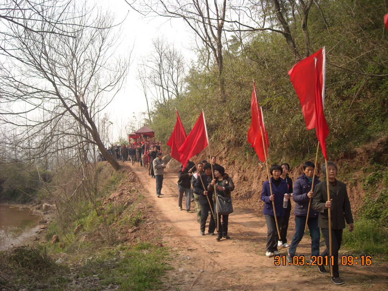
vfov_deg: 40.7
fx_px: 392
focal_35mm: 35
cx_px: 194
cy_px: 146
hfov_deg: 52.6
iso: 64
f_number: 5.6
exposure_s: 1/154
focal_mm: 5.7
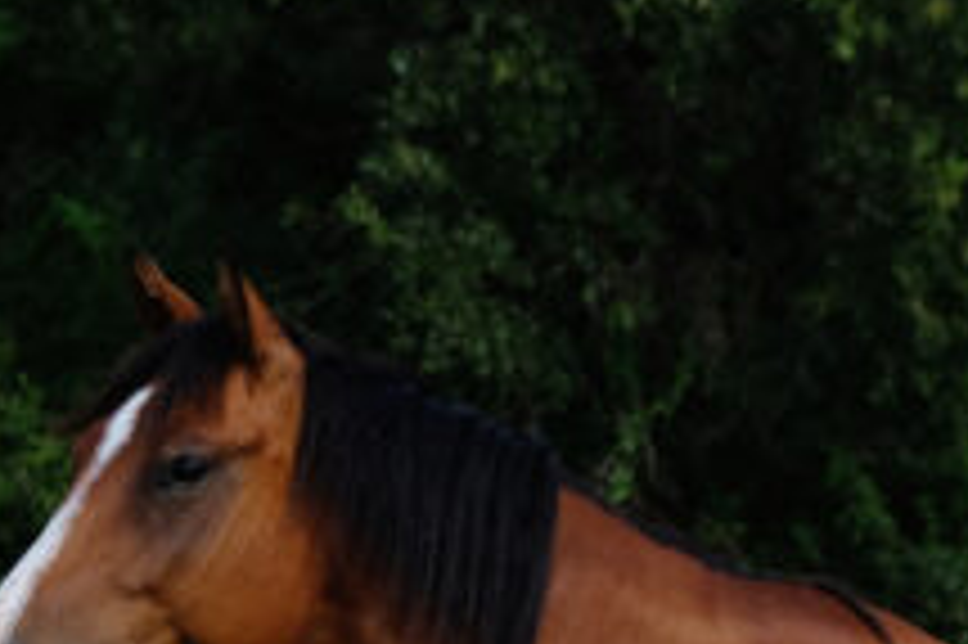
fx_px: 7980
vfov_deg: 4.6
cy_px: 230
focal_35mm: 297
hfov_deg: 6.9
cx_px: -225
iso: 400
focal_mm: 55
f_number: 5
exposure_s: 1/1250
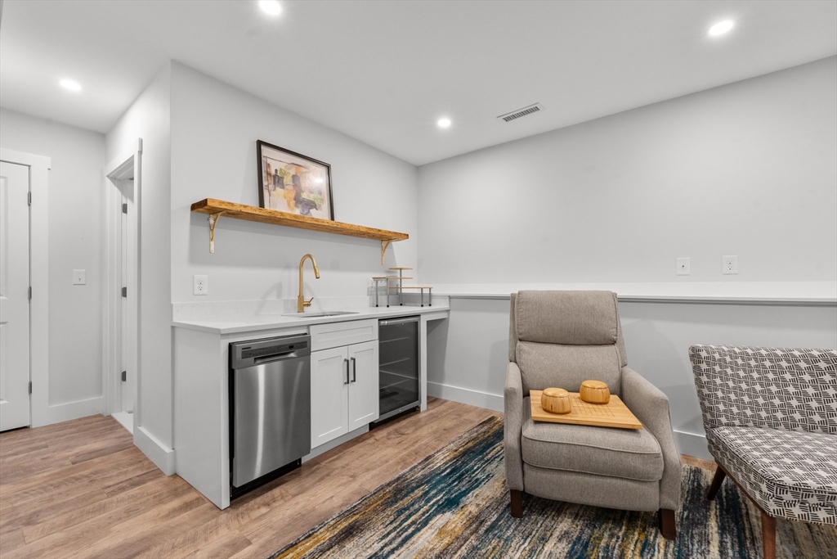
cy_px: 280
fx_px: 326
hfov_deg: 104.2
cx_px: 418
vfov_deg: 81.2
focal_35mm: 14
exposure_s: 1/3
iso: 800
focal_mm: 14
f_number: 8
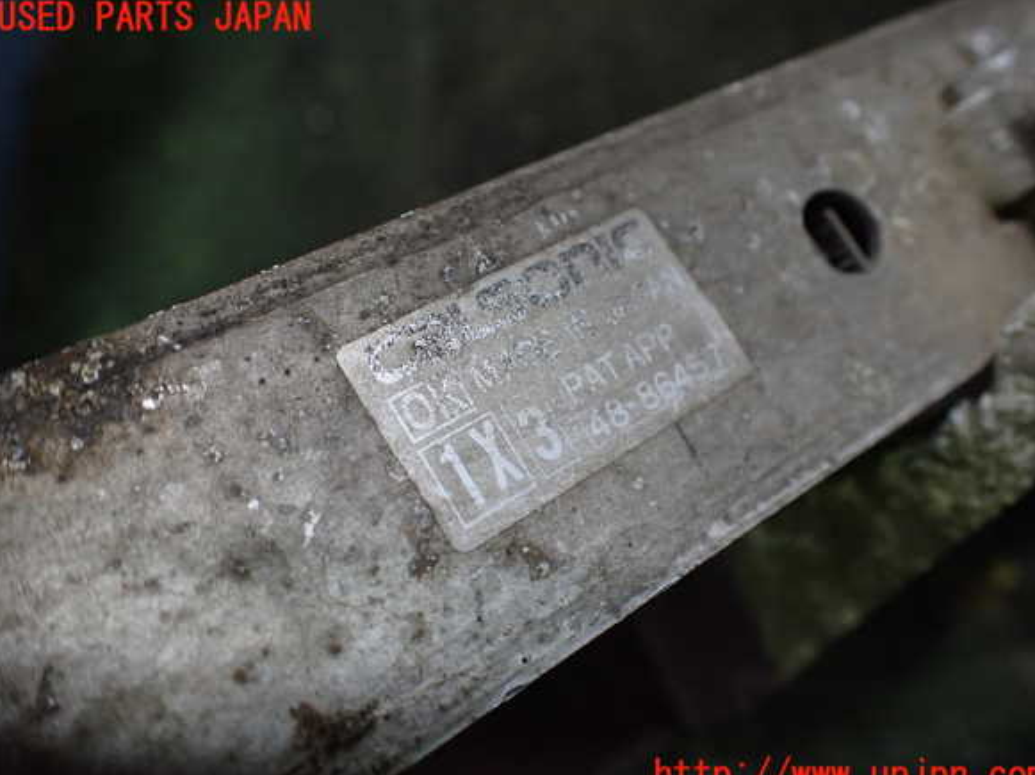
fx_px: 926
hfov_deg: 58.4
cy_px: 397
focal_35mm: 31
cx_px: 522
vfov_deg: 45.4
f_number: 2.3
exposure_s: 1/125
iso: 400
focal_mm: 5.4
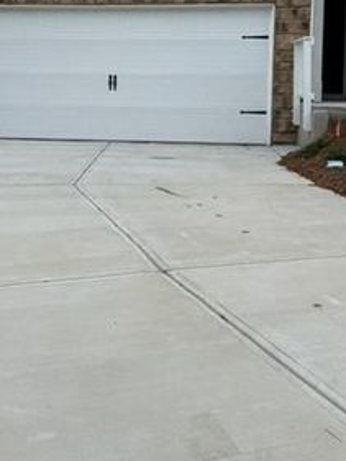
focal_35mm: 57
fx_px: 759
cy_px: 129
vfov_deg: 33.3
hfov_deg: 25.3
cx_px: 82
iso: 80
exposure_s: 1/3021
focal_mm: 6.76
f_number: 1.78
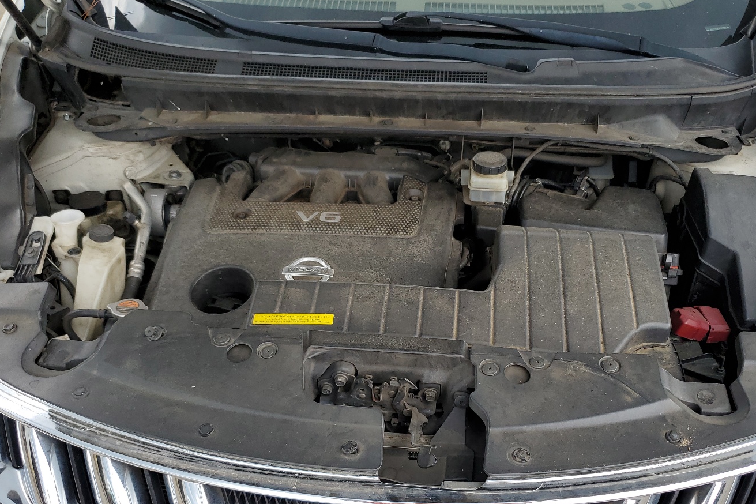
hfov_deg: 57.1
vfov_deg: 39.5
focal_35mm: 33
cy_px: 332
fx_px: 693
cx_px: 422
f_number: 1.5
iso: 50
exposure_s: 1/400
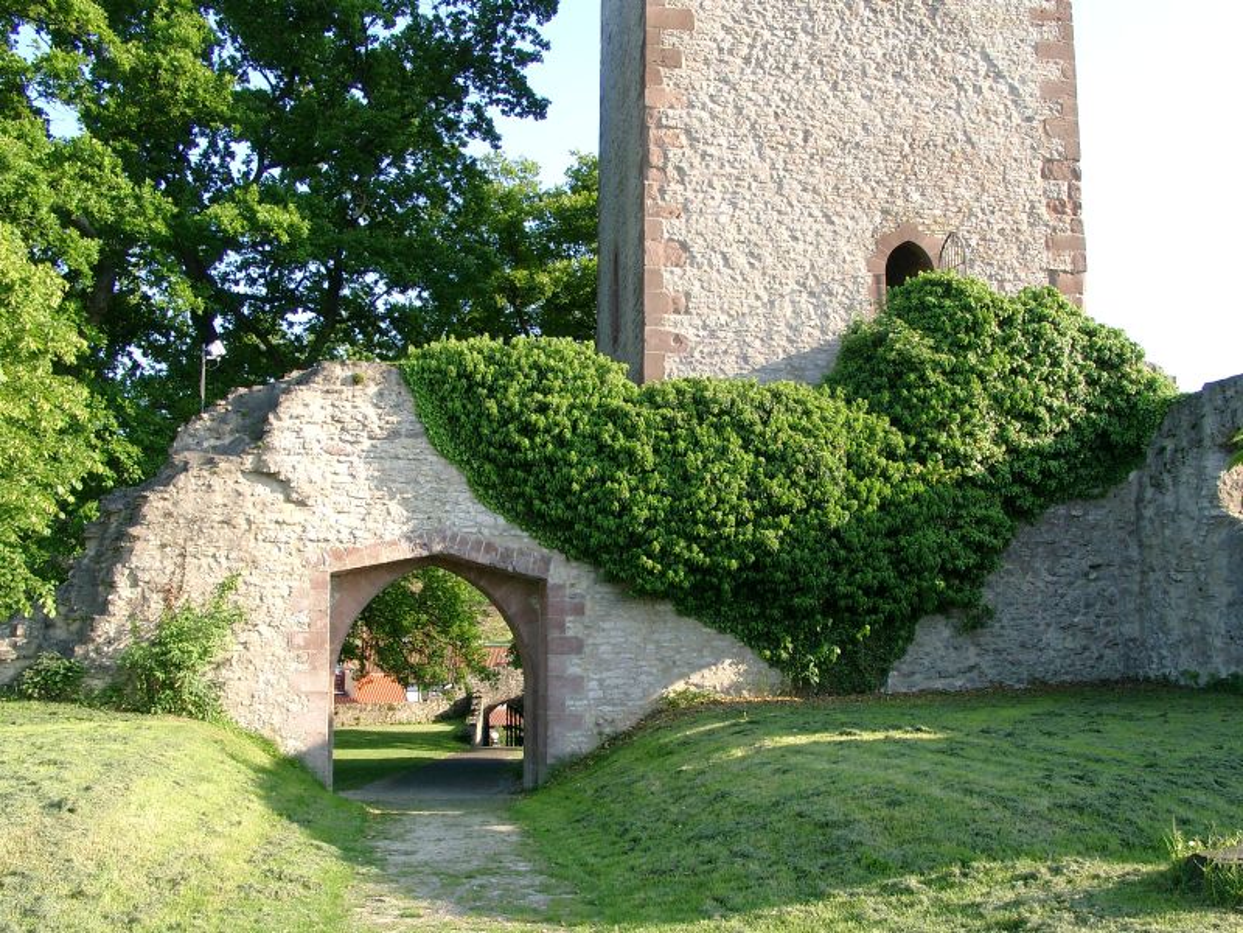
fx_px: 1221
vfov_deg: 41.8
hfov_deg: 54.0
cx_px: 622
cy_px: 466
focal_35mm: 34
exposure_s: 1/153
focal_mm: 7.13
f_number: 4
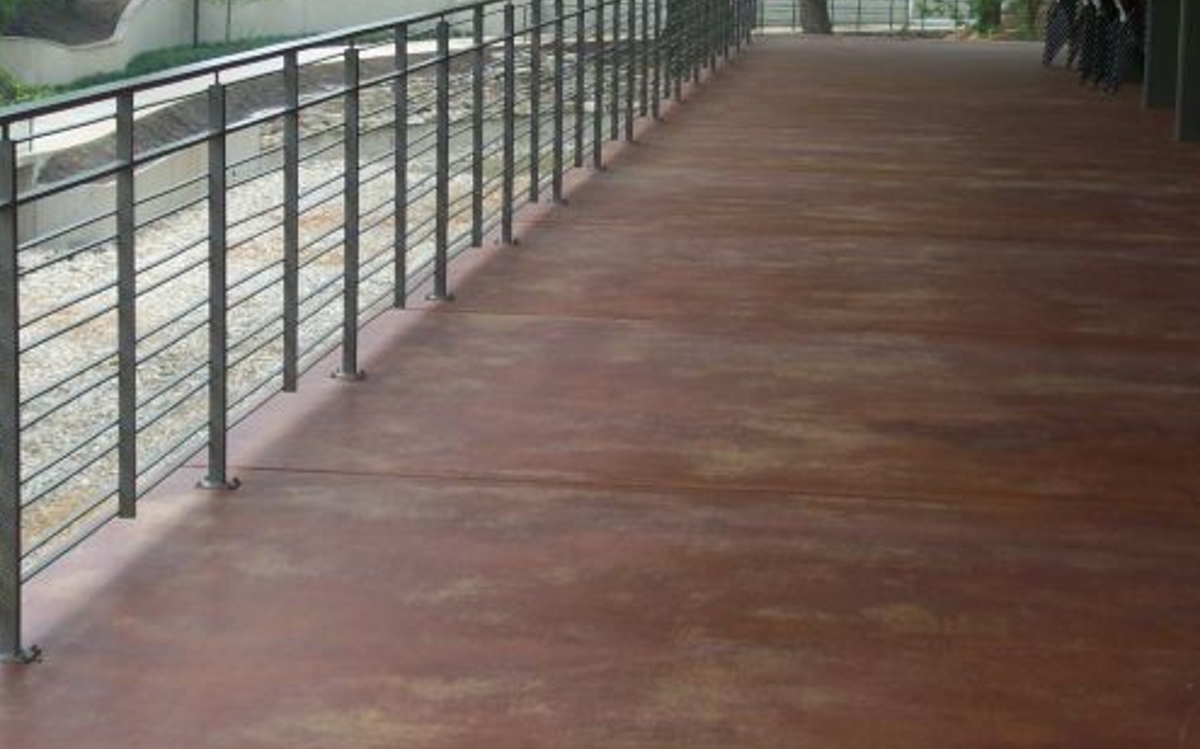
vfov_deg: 13.6
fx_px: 3139
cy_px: 247
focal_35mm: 96
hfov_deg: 21.5
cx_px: 382
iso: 80
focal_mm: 9.4
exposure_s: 1/179
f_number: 3.4
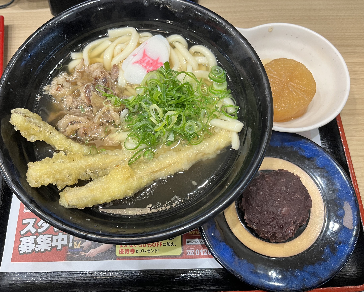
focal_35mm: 28
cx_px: 168
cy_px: 146
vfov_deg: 51.5
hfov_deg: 62.1
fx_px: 302
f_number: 1.6
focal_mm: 5.1
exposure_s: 1/60
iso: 100
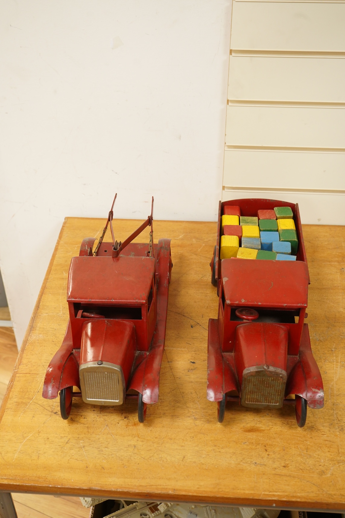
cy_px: 259
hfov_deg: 31.8
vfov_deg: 46.4
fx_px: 605
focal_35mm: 42
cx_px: 172
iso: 2500
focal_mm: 42
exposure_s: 1/100
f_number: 5.6
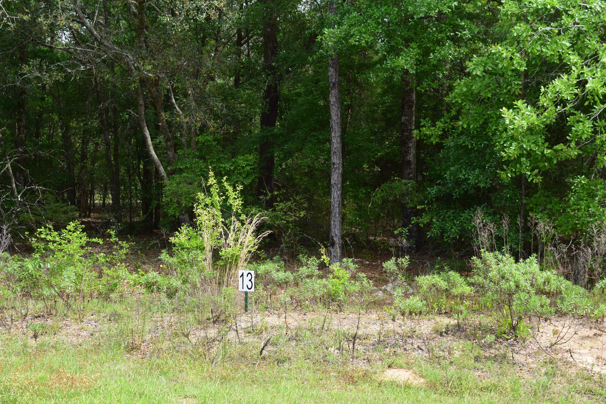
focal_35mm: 57
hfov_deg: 35.1
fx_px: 959
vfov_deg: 23.8
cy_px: 202
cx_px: 303
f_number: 10
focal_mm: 38
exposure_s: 1/320
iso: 400
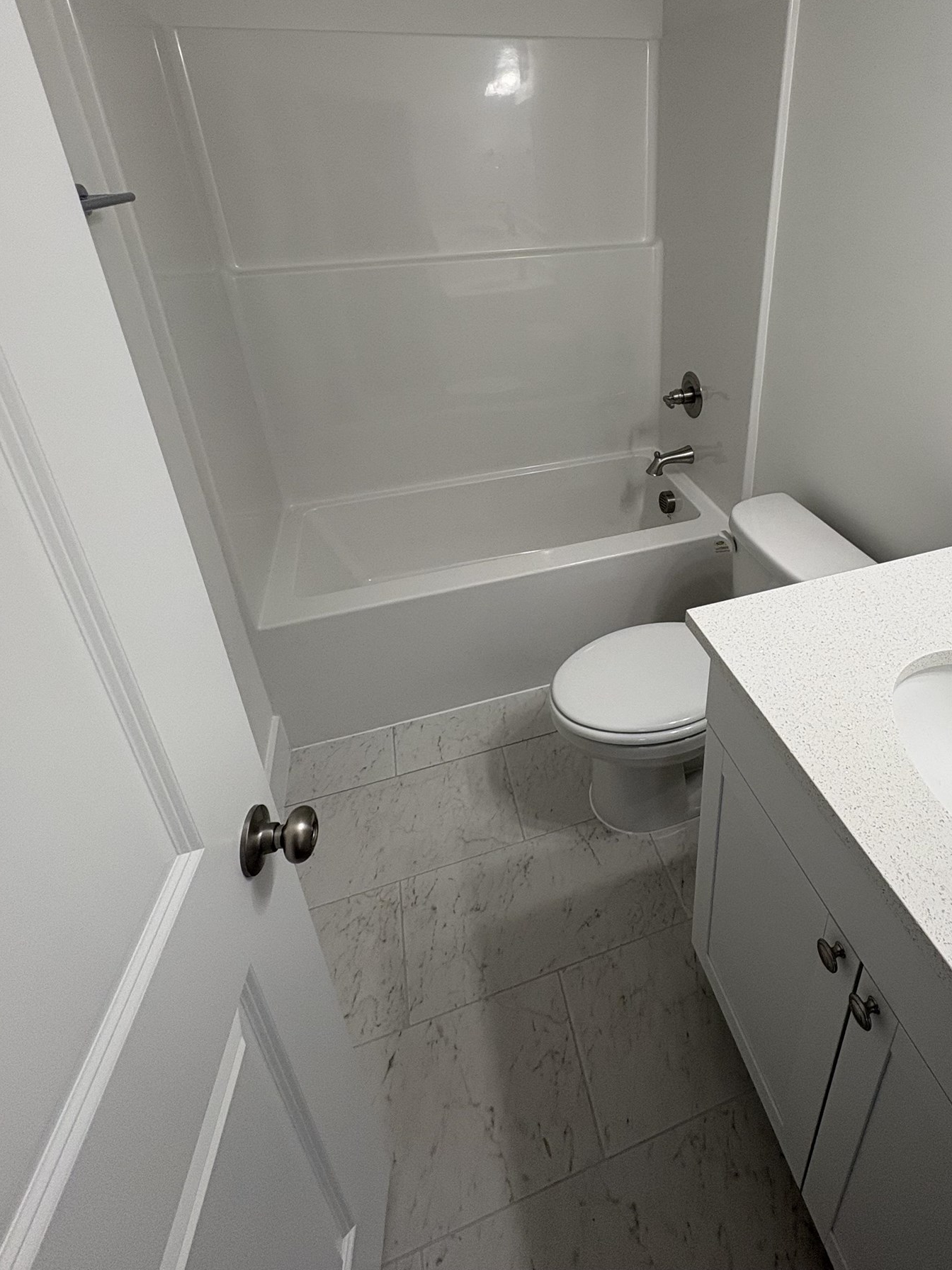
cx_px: 594
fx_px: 660
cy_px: 456
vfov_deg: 85.6
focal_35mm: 18
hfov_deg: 70.5
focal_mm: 2.22
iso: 100
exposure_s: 1/120
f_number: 2.2
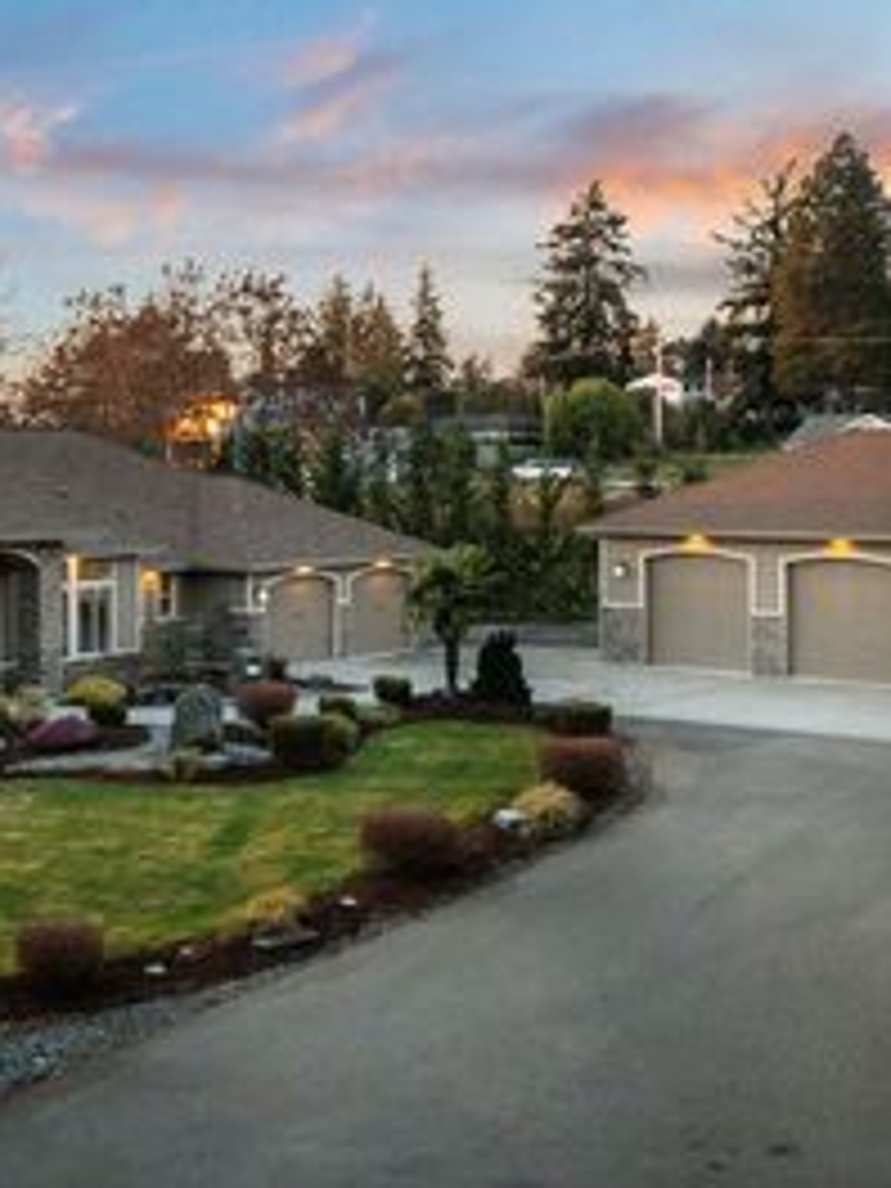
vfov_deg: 37.4
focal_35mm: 51
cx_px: 256
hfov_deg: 28.3
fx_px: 1750
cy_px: 497
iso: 800
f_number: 5.6
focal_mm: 10.26
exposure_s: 1/120
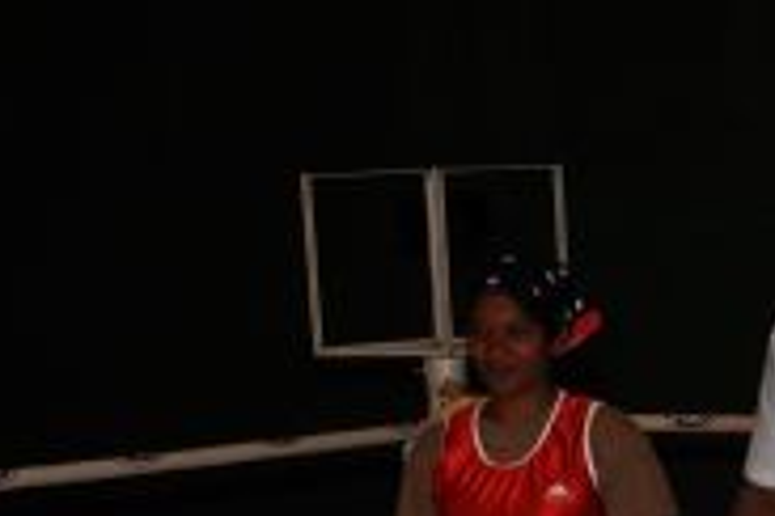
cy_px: 634
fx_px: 3380
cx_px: 978
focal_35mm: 157
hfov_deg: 12.7
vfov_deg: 8.6
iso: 200
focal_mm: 32
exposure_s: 1/90
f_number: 5.6
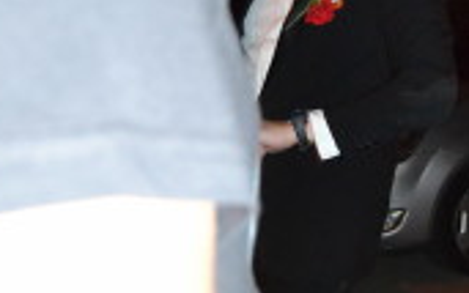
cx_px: 354
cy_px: 36
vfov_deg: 15.1
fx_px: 1100
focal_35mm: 86
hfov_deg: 23.8
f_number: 3.5
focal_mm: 20
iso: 3200
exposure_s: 1/60
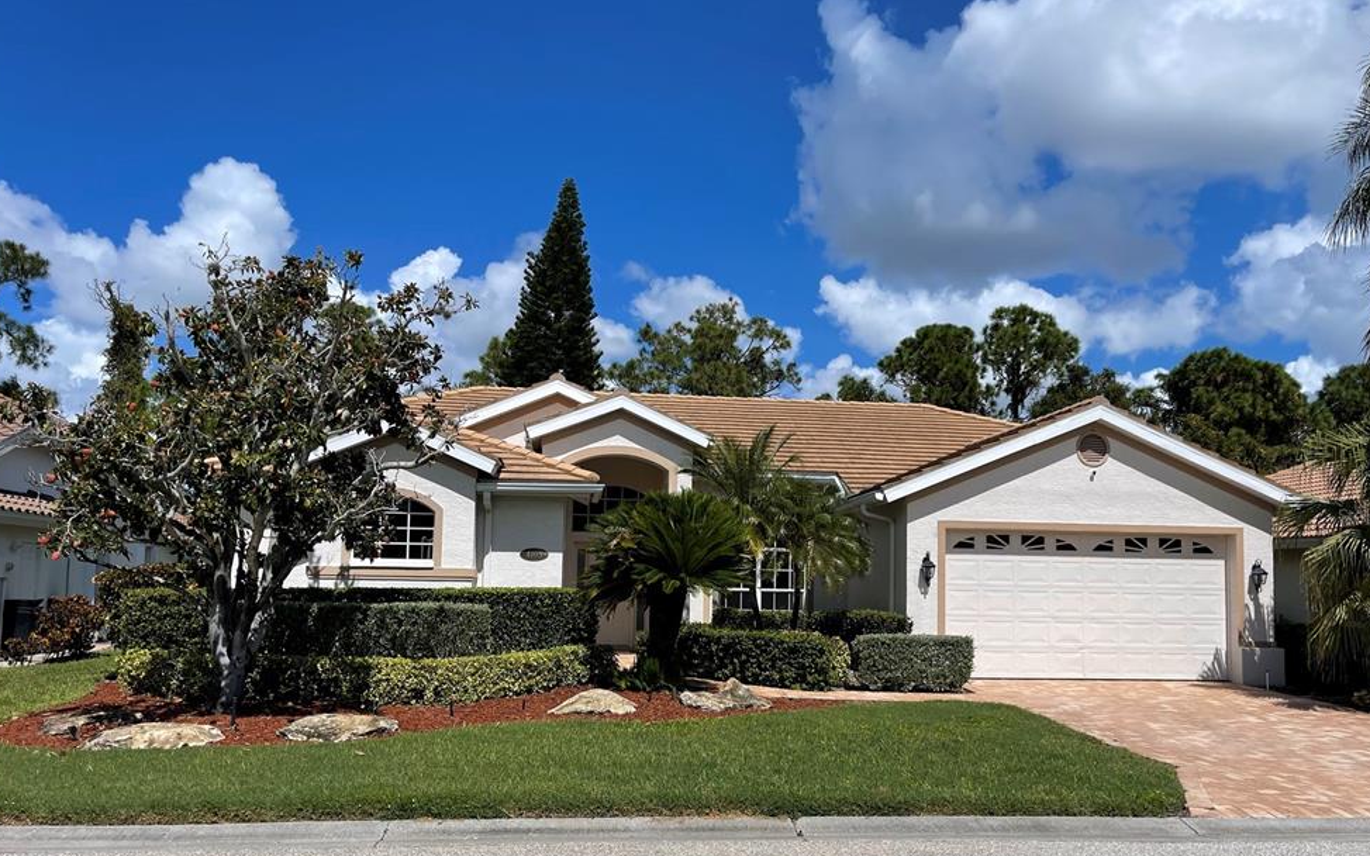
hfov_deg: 64.6
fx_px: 1083
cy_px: 515
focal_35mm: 29
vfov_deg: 42.9
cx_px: 703
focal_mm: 5.1
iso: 32
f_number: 1.6
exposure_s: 1/6250
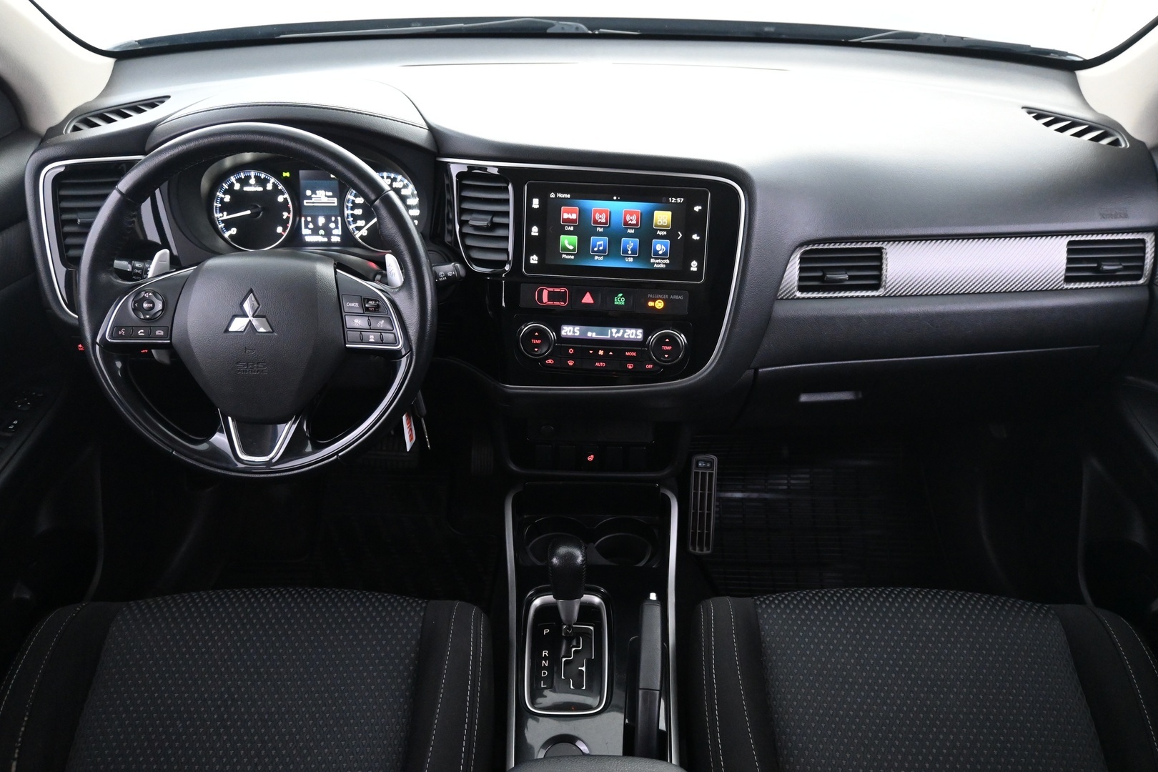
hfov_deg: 63.2
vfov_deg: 44.6
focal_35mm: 29
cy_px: 386
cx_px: 579
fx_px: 941
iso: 4000
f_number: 3.8
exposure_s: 1/30
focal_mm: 19.5
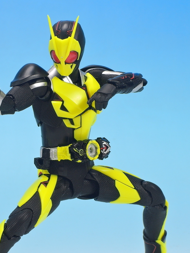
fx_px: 966
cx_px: 67
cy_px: 158
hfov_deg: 11.2
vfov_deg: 14.9
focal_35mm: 132
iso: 80
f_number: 7.1
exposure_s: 1/1.6
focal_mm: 20.2
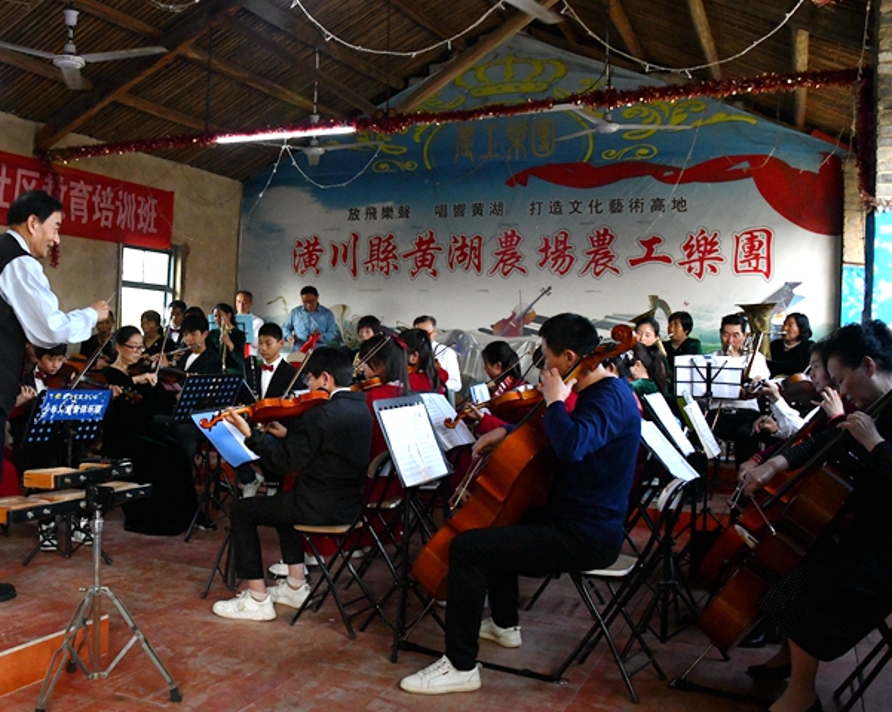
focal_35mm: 35
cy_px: 357
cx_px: 318
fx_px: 923
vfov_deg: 42.2
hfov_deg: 50.9
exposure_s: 1/320
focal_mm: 28
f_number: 9
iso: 6400
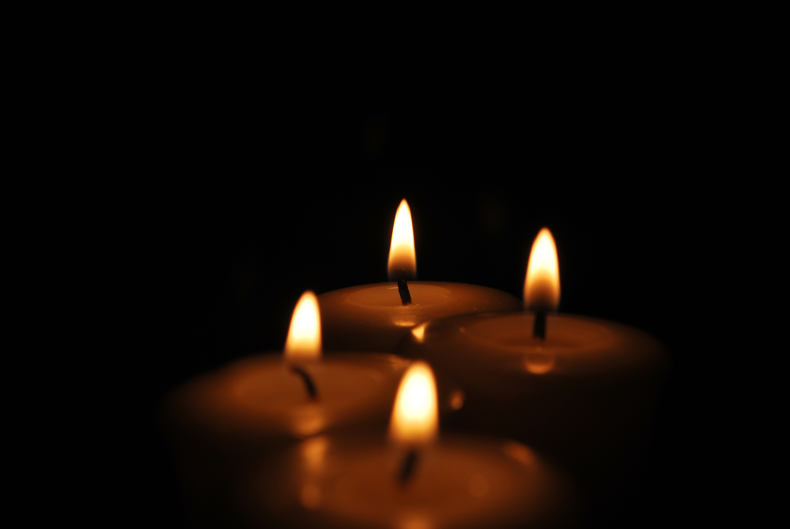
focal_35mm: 82
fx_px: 1813
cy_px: 264
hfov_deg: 24.6
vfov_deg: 16.6
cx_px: 395
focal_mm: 55
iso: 100
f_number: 8
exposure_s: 1/50
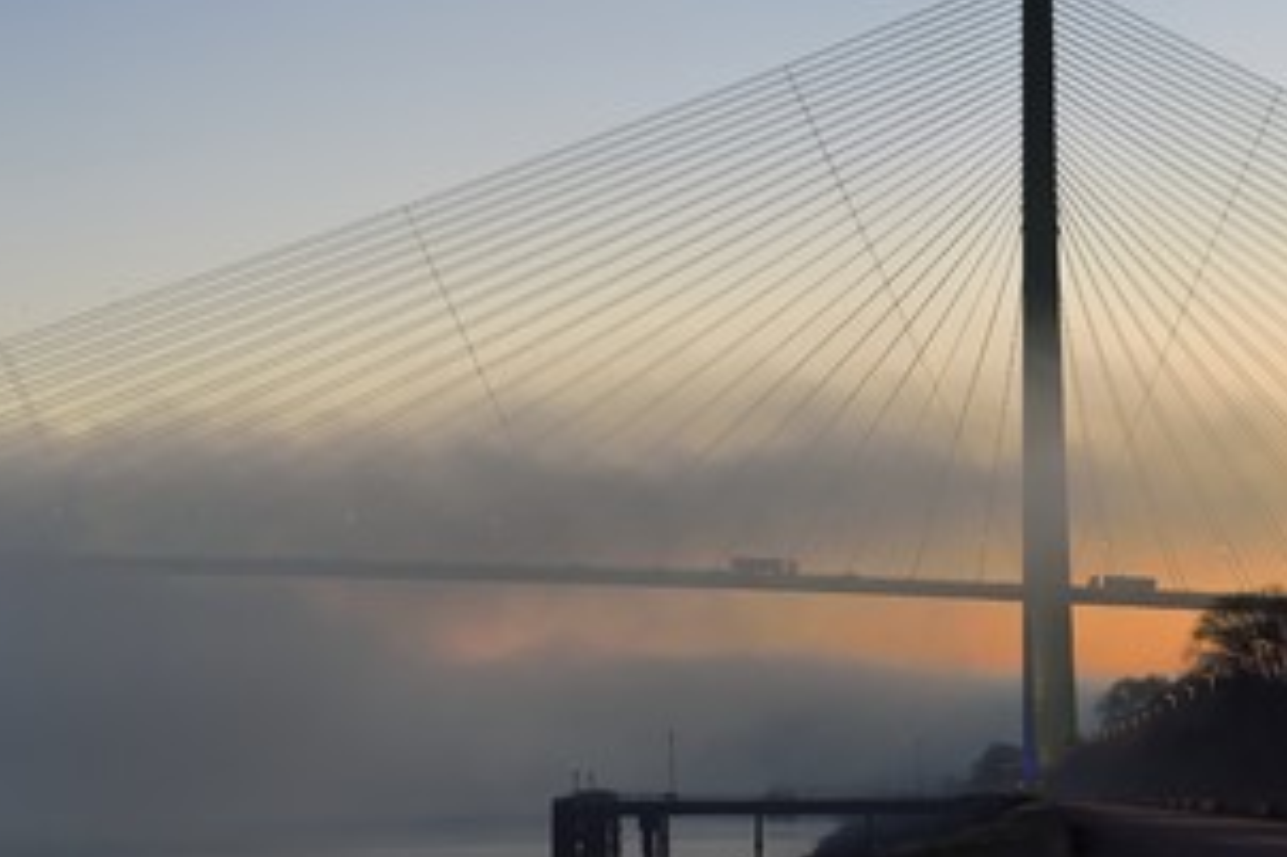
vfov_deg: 9.7
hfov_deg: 14.4
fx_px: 5074
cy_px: 456
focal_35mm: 142
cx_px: 486
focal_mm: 102
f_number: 5.6
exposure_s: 1/40
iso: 800
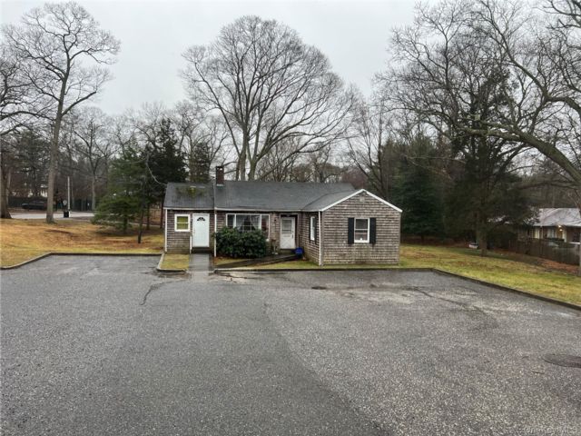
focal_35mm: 26
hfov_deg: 67.3
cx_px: 290
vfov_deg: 53.1
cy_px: 218
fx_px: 436
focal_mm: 5.7
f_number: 1.5
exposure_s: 1/306
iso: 50
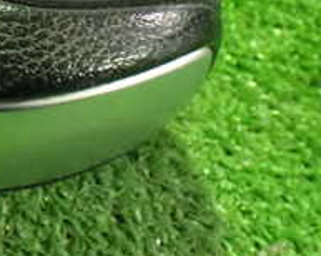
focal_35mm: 91
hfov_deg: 18.9
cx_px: -136
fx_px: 864
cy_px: -40
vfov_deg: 16.3
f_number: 2.3
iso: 1250
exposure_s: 1/30
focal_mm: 5.4
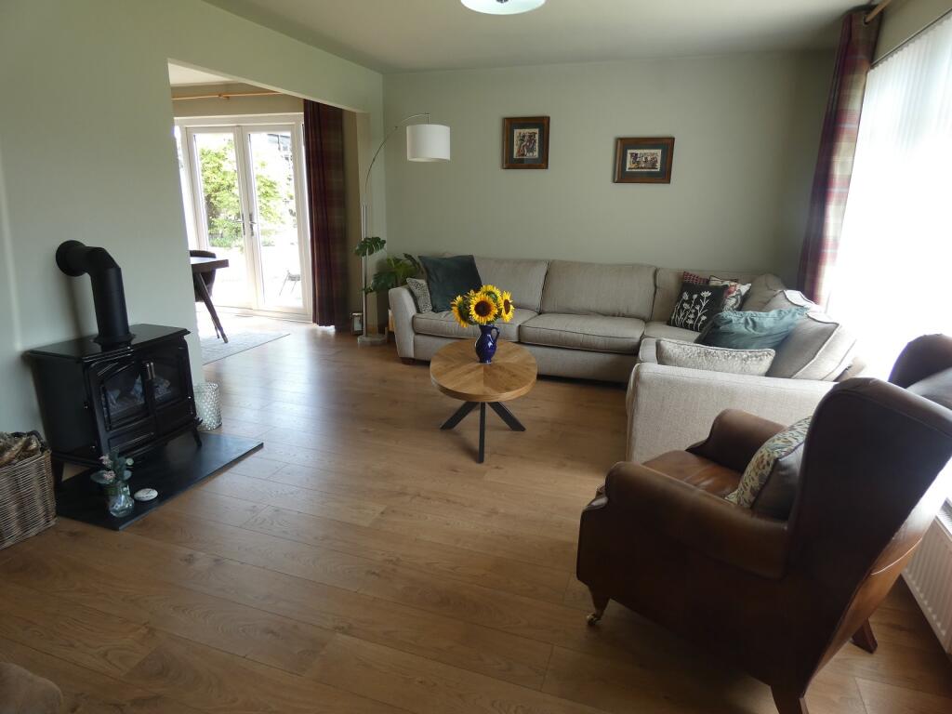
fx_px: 550
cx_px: 476
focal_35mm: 20
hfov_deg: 81.7
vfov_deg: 66.0
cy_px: 357
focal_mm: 3.6
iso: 80
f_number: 2.8
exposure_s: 1/60
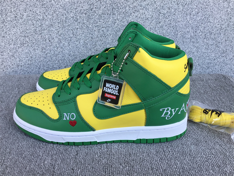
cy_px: 88
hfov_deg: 58.4
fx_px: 210
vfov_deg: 45.4
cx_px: 117
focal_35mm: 31
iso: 25
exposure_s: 1/397
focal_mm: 3.3
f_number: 2.4
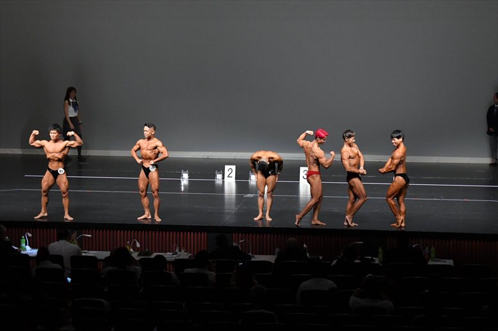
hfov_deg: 19.5
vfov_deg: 13.0
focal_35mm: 105
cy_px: 166
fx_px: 1452
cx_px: 249
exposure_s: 1/400
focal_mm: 70
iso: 5000
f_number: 5.6
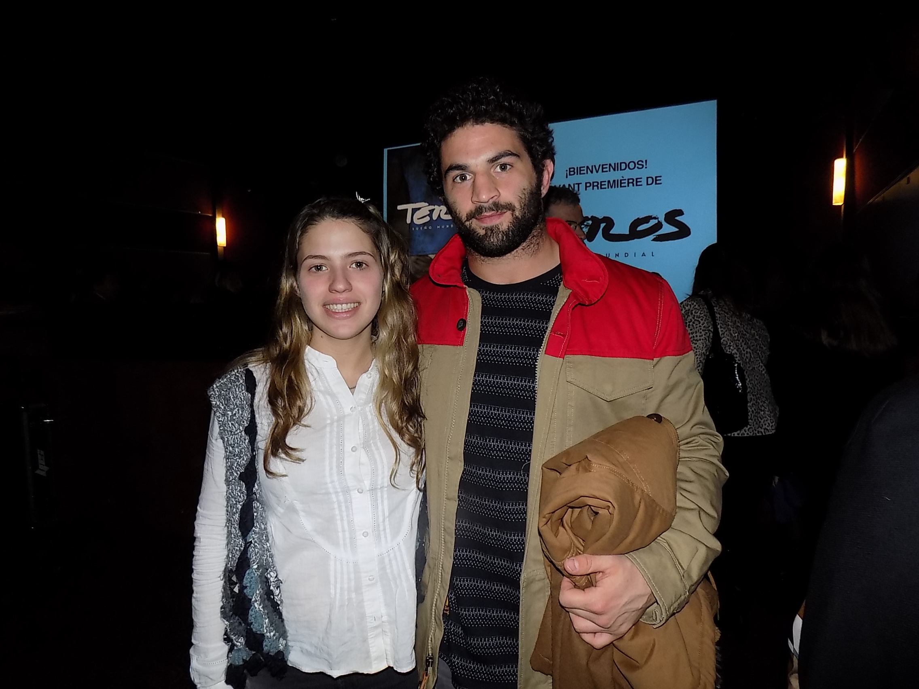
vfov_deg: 58.9
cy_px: 344
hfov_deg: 73.9
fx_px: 611
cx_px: 460
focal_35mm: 23
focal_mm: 4
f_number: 3.1
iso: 200
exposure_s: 1/30
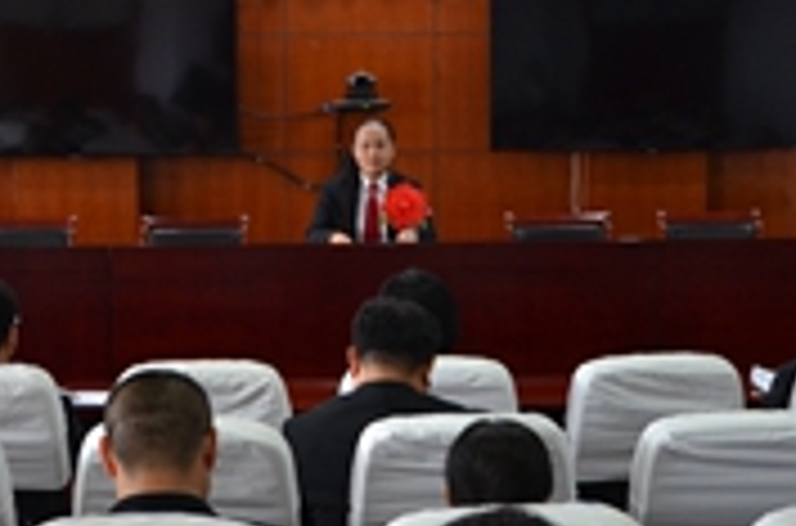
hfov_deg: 24.3
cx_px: 391
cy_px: 256
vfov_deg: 16.2
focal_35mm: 84
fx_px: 1852
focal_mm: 18
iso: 640
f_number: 3.5
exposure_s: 1/60
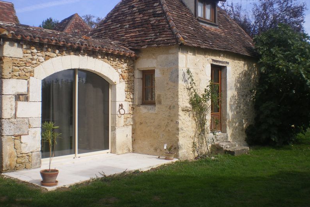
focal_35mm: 40
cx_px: 156
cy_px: 91
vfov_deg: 33.4
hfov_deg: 48.5
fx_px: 344
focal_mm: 6.3
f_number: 4.6
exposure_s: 1/320
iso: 64
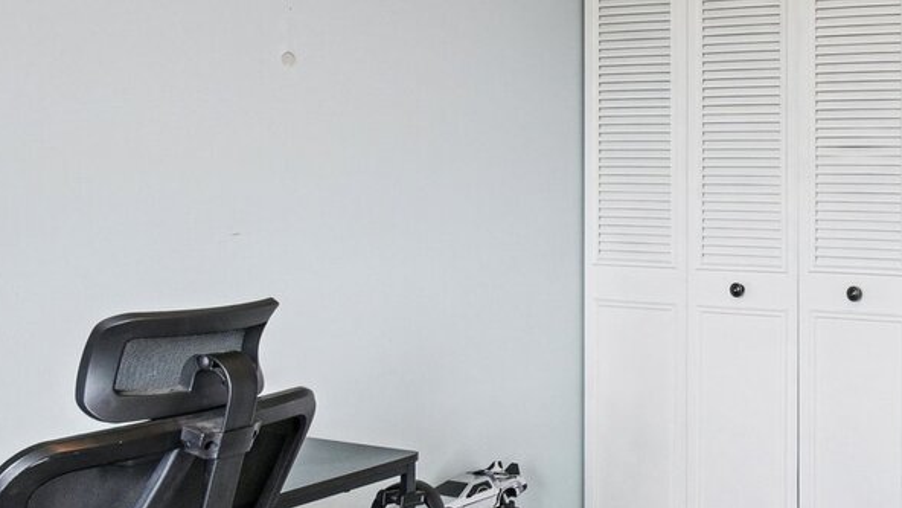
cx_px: 980
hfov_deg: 39.3
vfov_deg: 27.6
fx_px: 1028
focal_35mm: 43
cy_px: 189
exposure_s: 1/15
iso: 180
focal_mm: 10
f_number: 8
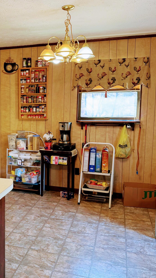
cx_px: 2
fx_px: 287
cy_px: 145
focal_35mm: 39
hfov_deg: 28.6
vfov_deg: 51.6
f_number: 1.78
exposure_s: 1/60
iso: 160
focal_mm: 6.76
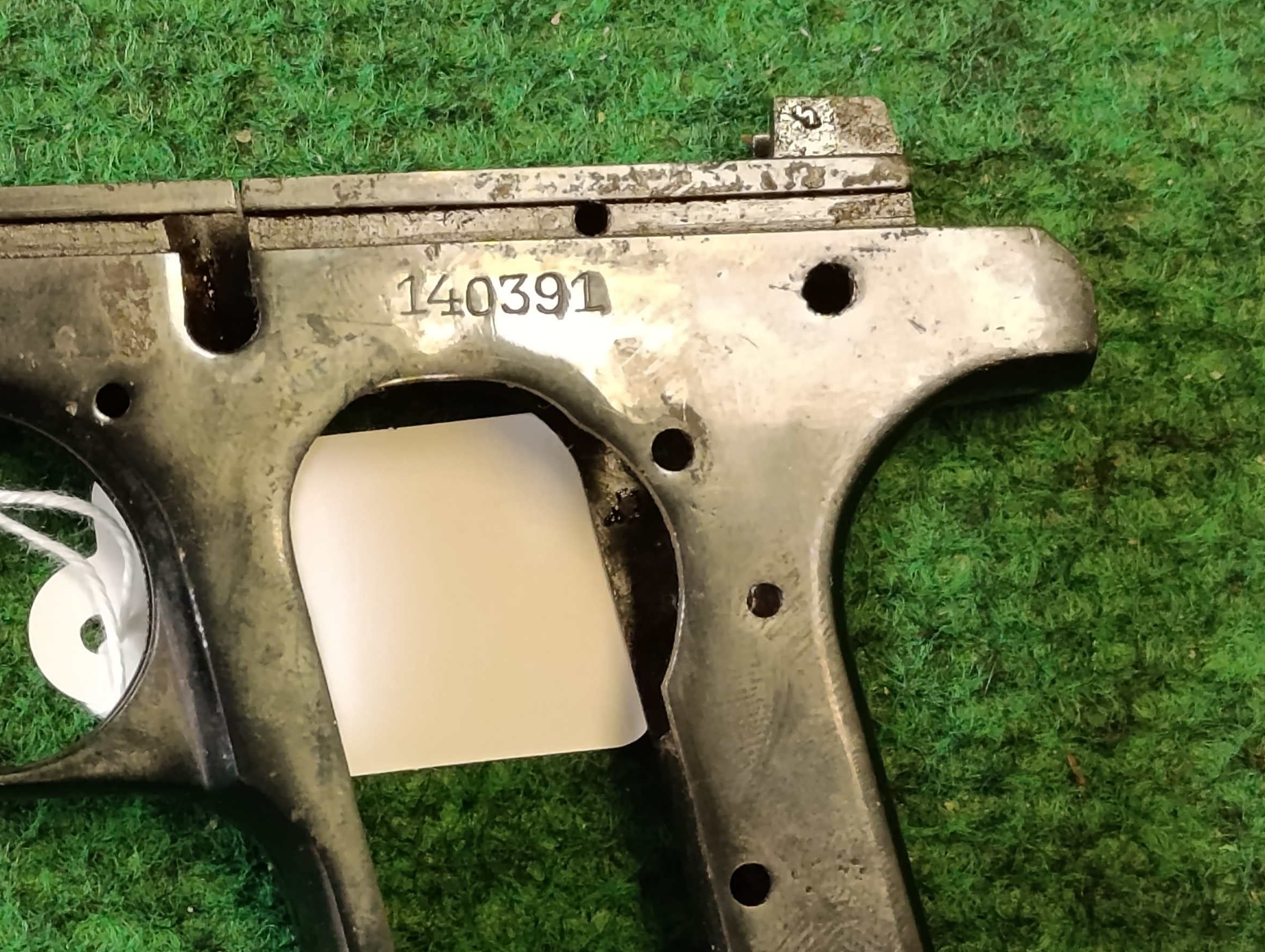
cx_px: 292
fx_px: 5855
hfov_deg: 12.3
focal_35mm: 160
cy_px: 805
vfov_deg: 9.3
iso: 1000
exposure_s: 1/100
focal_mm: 6.14
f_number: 1.6
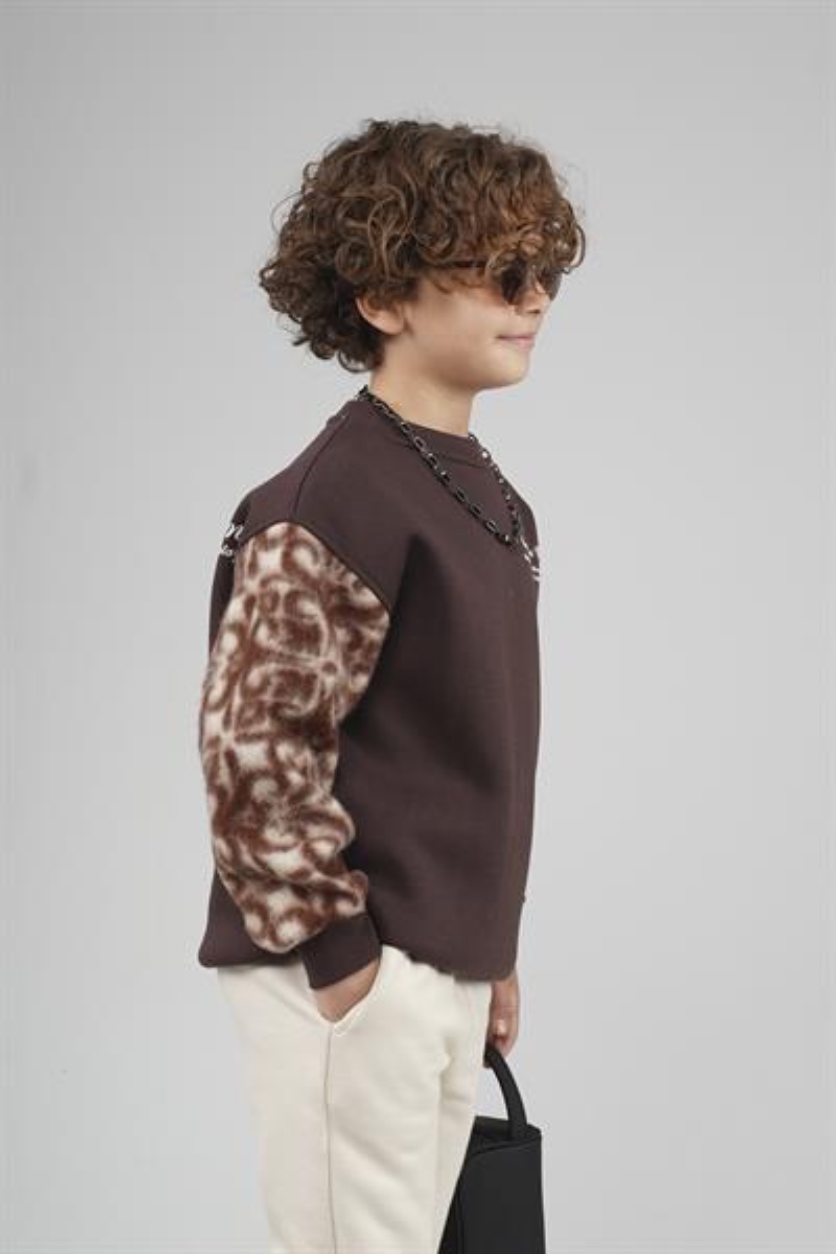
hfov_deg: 13.3
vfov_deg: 19.8
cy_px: 627
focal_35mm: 103
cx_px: 418
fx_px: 3588
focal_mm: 69
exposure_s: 1/160
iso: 80
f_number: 8
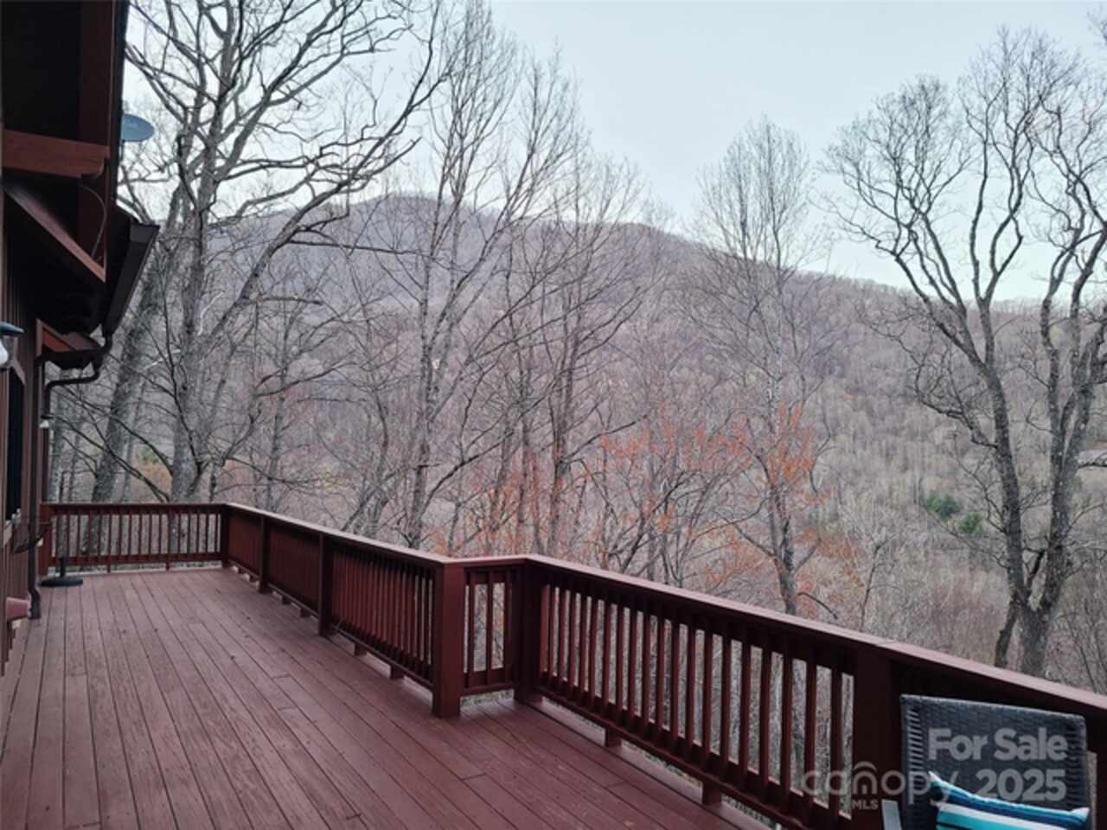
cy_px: 415
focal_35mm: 26
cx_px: 554
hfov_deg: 67.3
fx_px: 831
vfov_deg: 53.1
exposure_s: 1/40
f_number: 1.8
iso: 160
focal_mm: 5.4
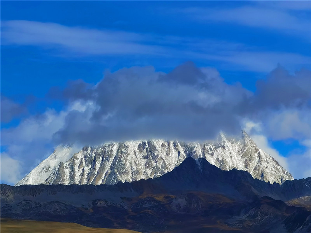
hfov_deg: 7.2
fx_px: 2489
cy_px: 116
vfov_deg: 5.4
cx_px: 156
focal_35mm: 277
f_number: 3.4
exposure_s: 1/2208
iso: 50
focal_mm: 14.46
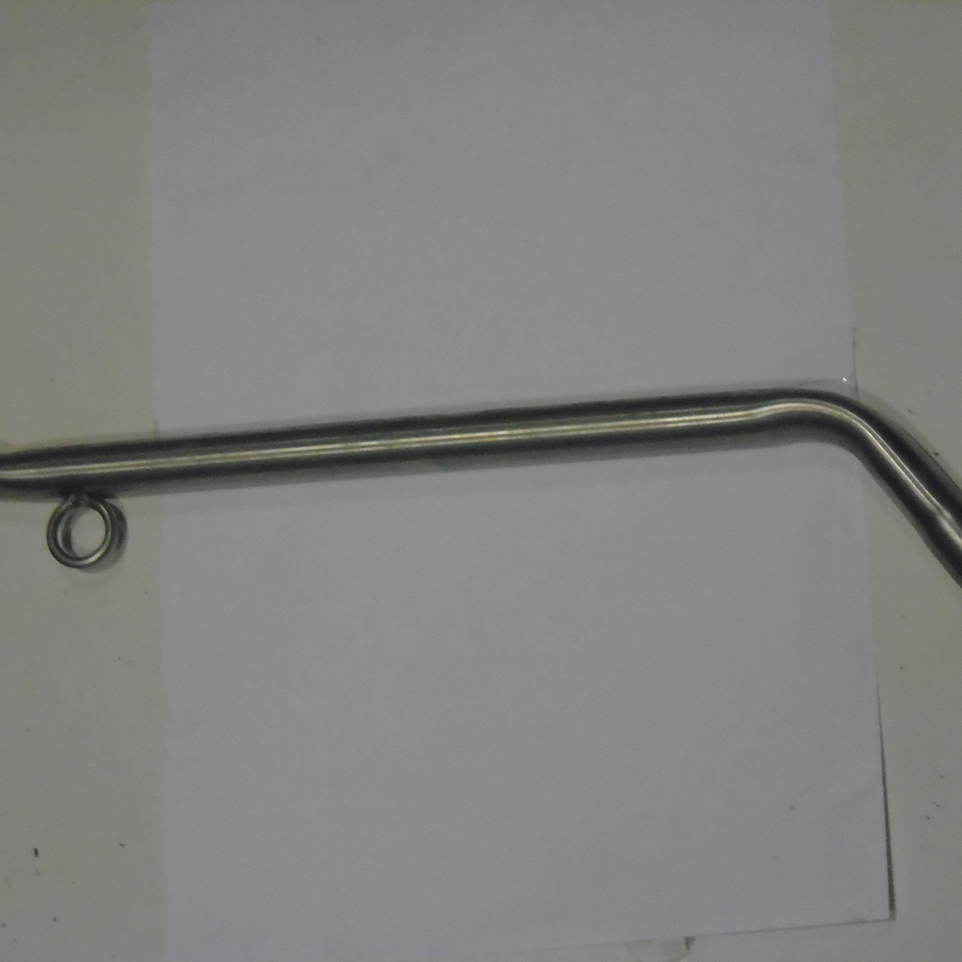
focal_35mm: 110
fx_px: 3459
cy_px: 482
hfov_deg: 15.8
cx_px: 387
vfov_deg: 15.8
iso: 800
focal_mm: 16.4
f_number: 5.1
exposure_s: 1/25
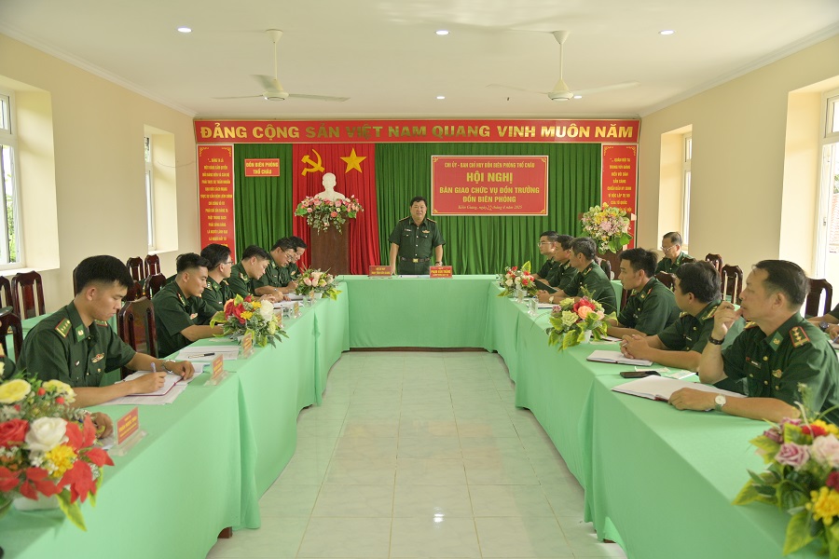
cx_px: 420
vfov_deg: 43.6
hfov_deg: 61.9
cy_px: 280
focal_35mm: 30
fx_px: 699
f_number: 4
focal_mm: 30
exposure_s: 1/100
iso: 160
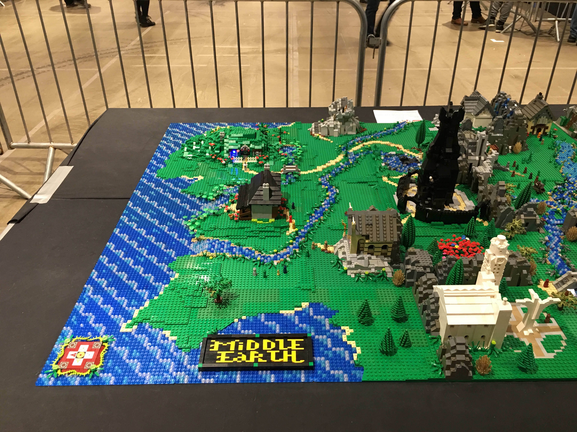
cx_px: 288
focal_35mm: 29
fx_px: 483
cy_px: 216
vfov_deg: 48.2
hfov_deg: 61.7
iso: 80
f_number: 2.2
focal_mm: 4.15
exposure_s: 1/17
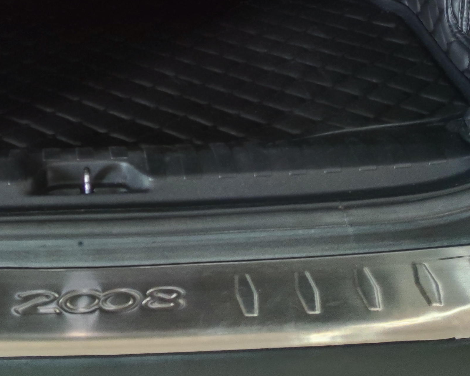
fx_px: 1182
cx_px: 46
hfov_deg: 22.0
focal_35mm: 85
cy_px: -203
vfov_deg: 16.3
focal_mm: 6.72
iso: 549
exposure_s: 1/100
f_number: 1.69
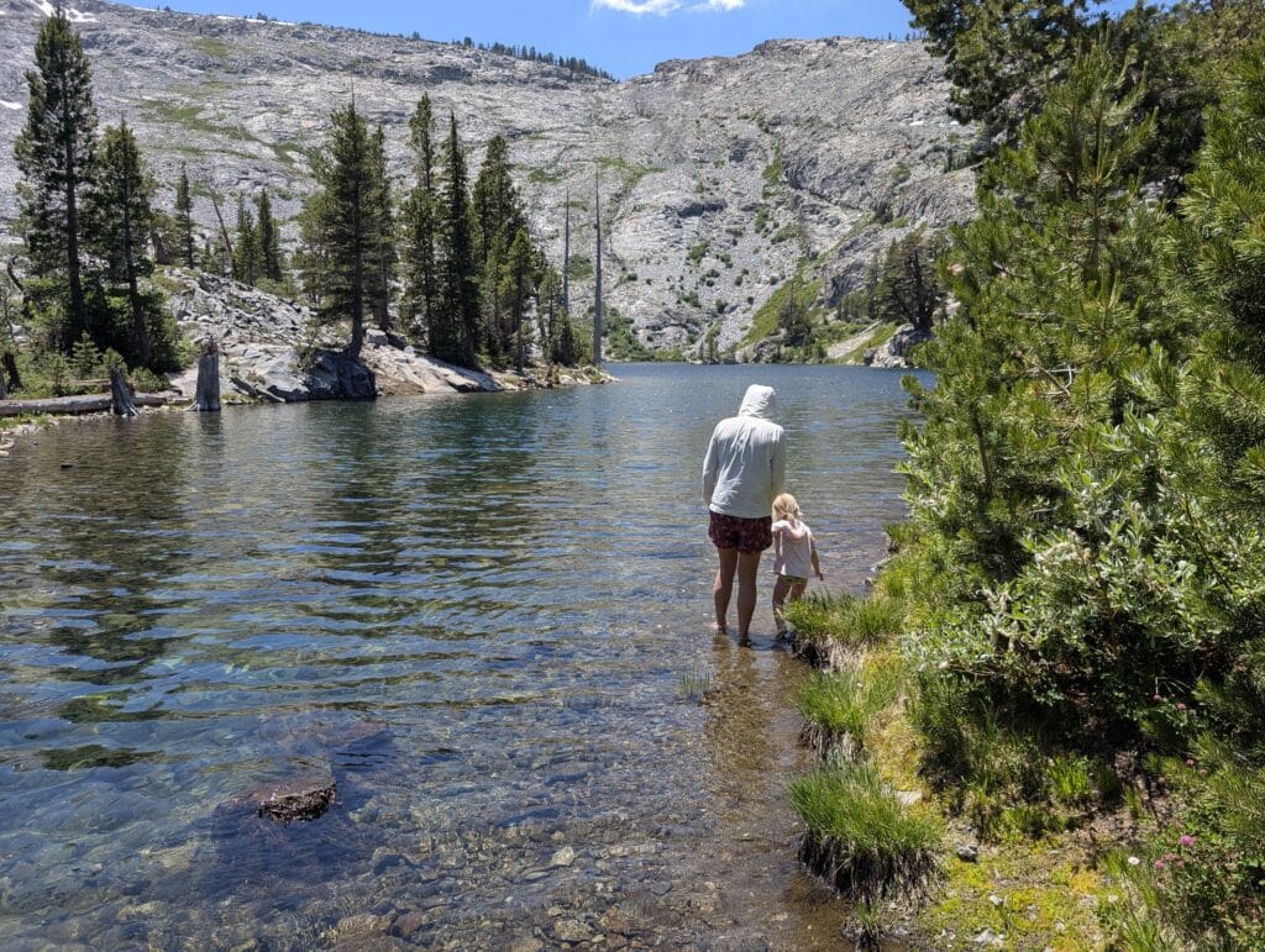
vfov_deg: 56.9
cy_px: 476
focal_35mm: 24
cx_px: 632
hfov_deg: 71.5
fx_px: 878
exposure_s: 1/822
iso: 20
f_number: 1.68
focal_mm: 6.9
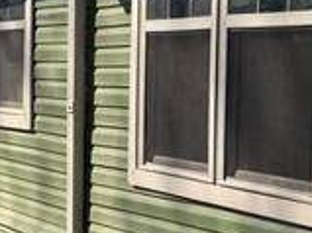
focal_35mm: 155
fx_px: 1396
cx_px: -112
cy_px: 176
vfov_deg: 9.5
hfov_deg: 12.3
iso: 80
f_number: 1.78
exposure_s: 1/3759
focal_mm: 6.76
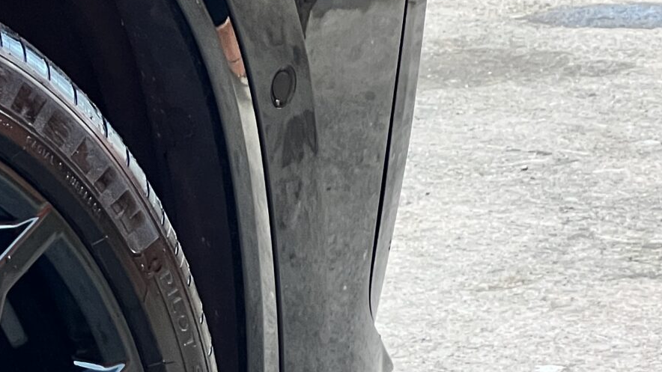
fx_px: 4265
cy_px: 540
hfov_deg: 8.7
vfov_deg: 5.0
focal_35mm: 243
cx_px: -233
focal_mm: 9
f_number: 2.8
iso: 160
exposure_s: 1/99
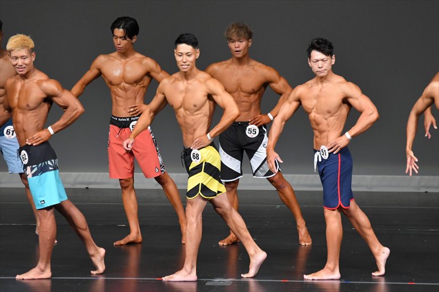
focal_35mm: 315
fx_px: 3839
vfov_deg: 4.4
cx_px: 220
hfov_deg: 6.5
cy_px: 146
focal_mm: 210
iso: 4000
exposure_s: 1/400
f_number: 5.6
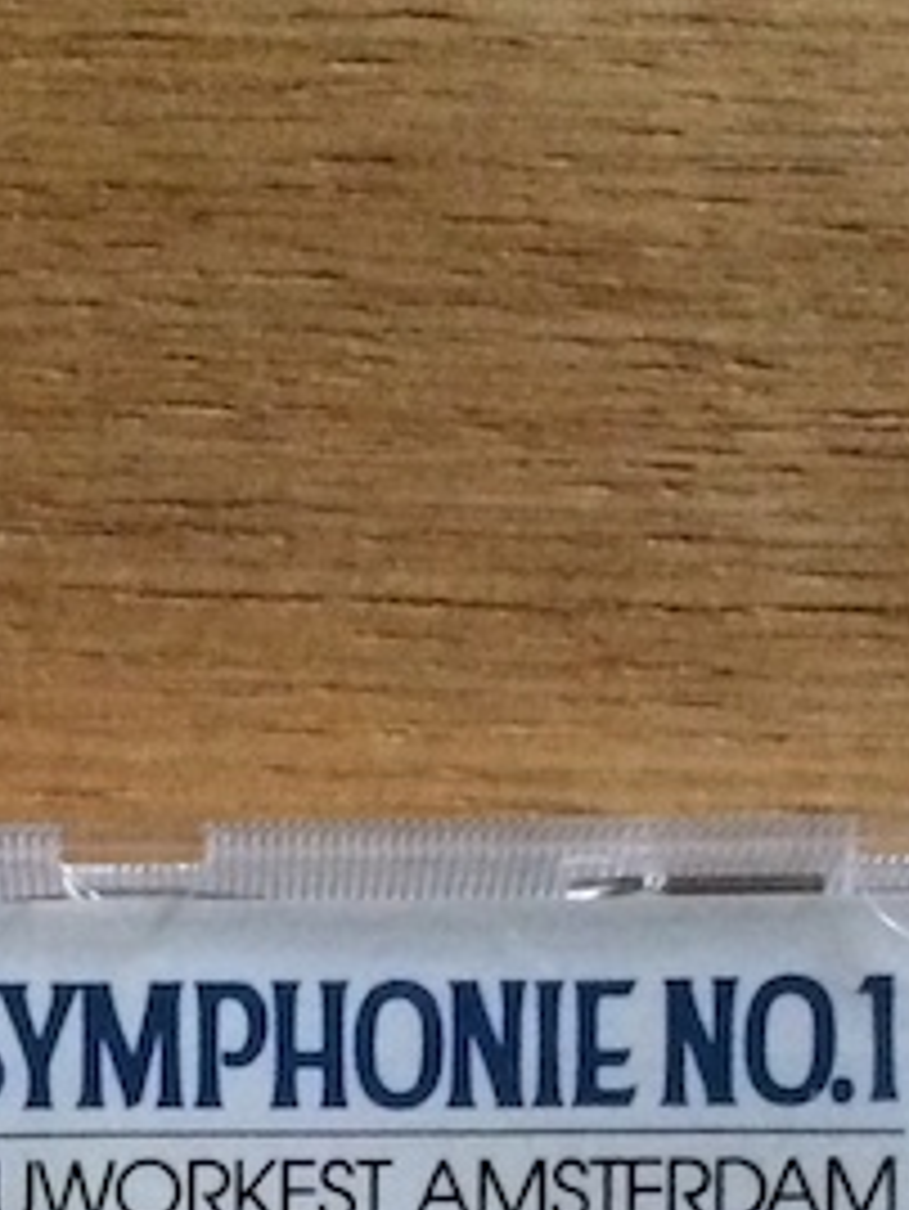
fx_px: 3988
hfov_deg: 12.9
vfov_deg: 15.1
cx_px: 50
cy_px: 2123
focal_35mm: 114
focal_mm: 4.12
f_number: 2.2
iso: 320
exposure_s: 1/15
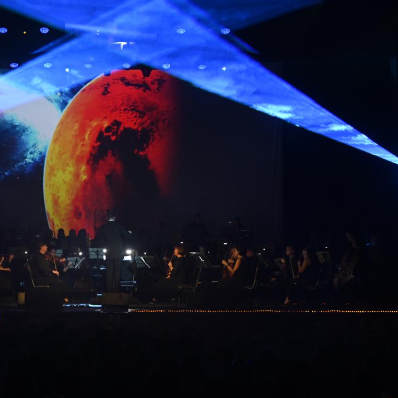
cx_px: 131
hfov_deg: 19.2
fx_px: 1171
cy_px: 199
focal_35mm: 90
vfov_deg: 19.3
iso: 3200
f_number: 8
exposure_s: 1/50
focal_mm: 70
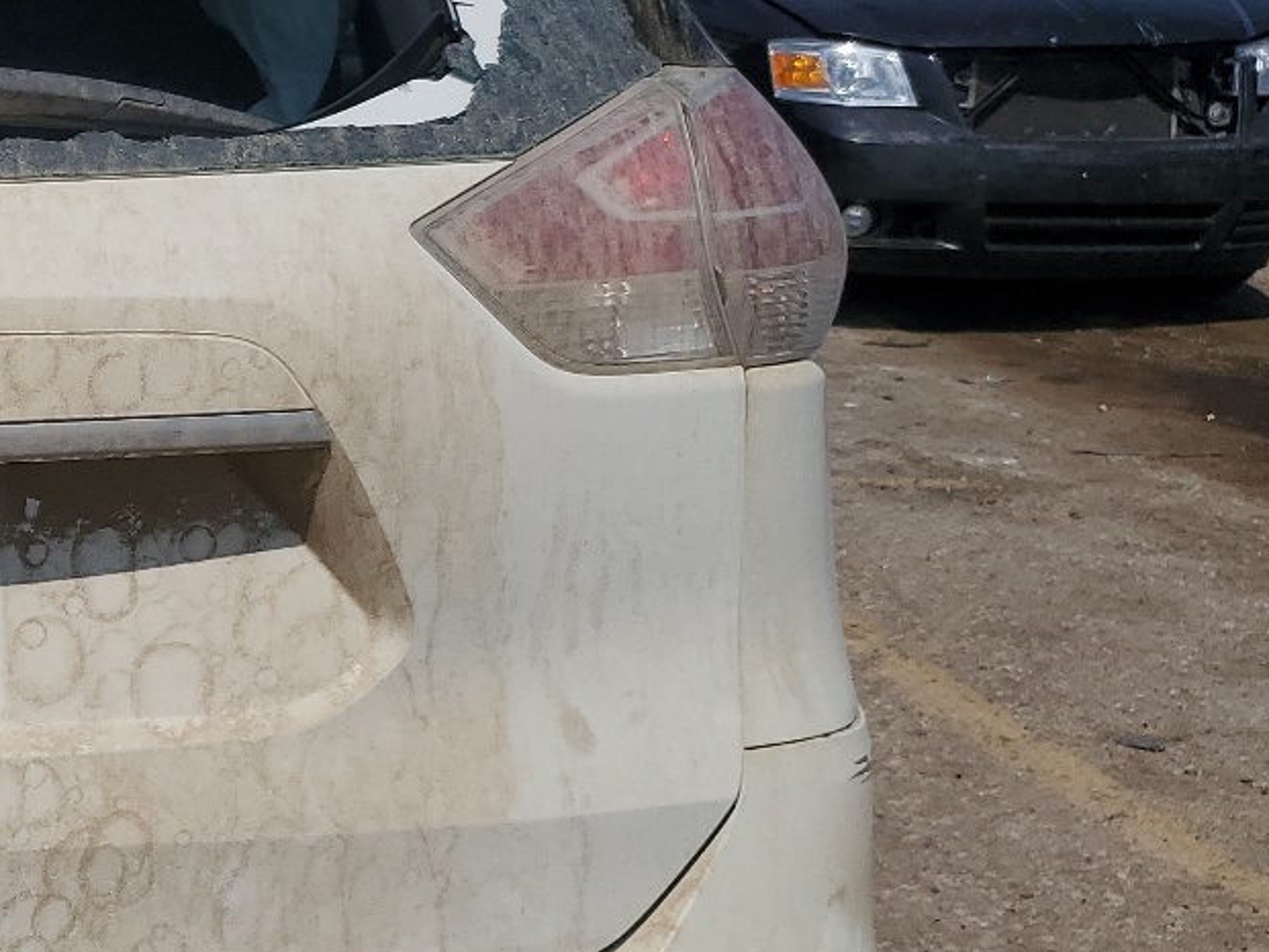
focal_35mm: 67
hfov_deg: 26.2
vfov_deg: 21.9
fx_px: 2457
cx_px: -202
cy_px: 539
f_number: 1.5
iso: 50
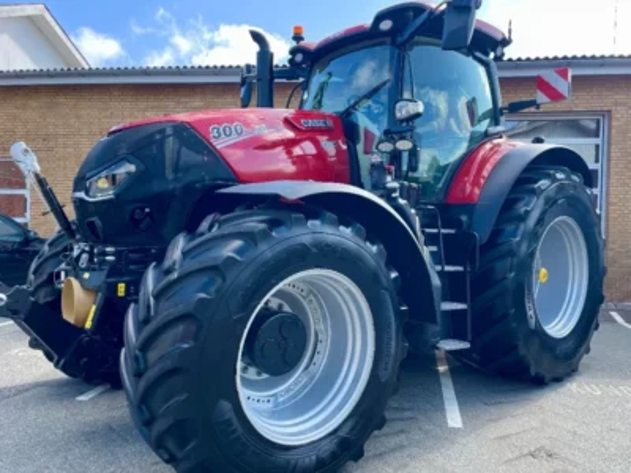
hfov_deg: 67.3
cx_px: 316
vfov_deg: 53.1
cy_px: 236
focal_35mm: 26
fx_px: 474
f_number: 1.6
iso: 32
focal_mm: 4.2
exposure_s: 1/530
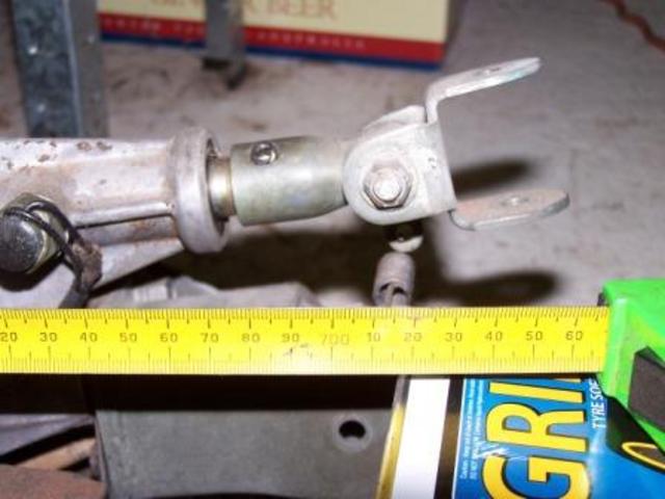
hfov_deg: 30.3
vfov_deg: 22.9
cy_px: 250
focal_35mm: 64
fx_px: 1229
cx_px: 332
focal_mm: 10.7
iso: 80
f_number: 3.2
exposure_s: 1/60
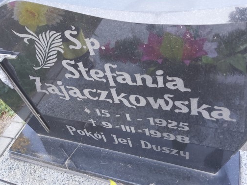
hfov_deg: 55.3
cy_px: 73
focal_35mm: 33
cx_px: 129
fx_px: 235
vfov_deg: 42.7
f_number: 1.7
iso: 64
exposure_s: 1/122
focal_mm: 3.92
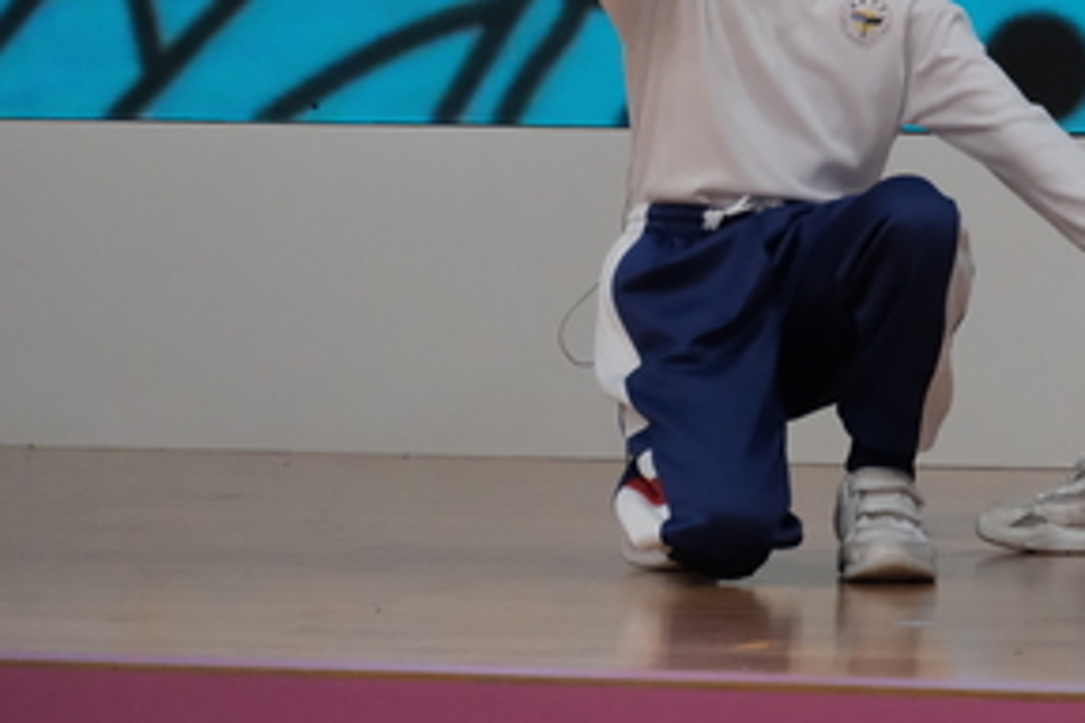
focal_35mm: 489
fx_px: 14737
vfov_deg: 2.8
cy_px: -273
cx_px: 1439
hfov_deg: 4.2
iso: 3200
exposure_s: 1/400
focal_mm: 117.3
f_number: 5.6
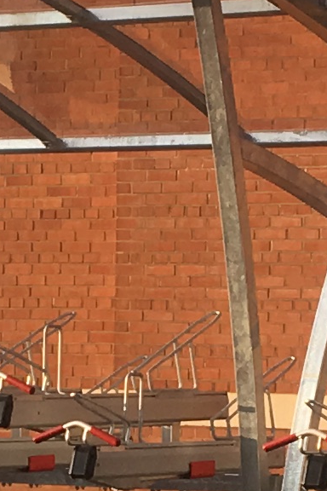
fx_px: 2875
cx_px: 72
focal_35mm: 211
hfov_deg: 6.5
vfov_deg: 9.7
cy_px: 459
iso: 25
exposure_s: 1/565
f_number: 2.2
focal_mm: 4.15
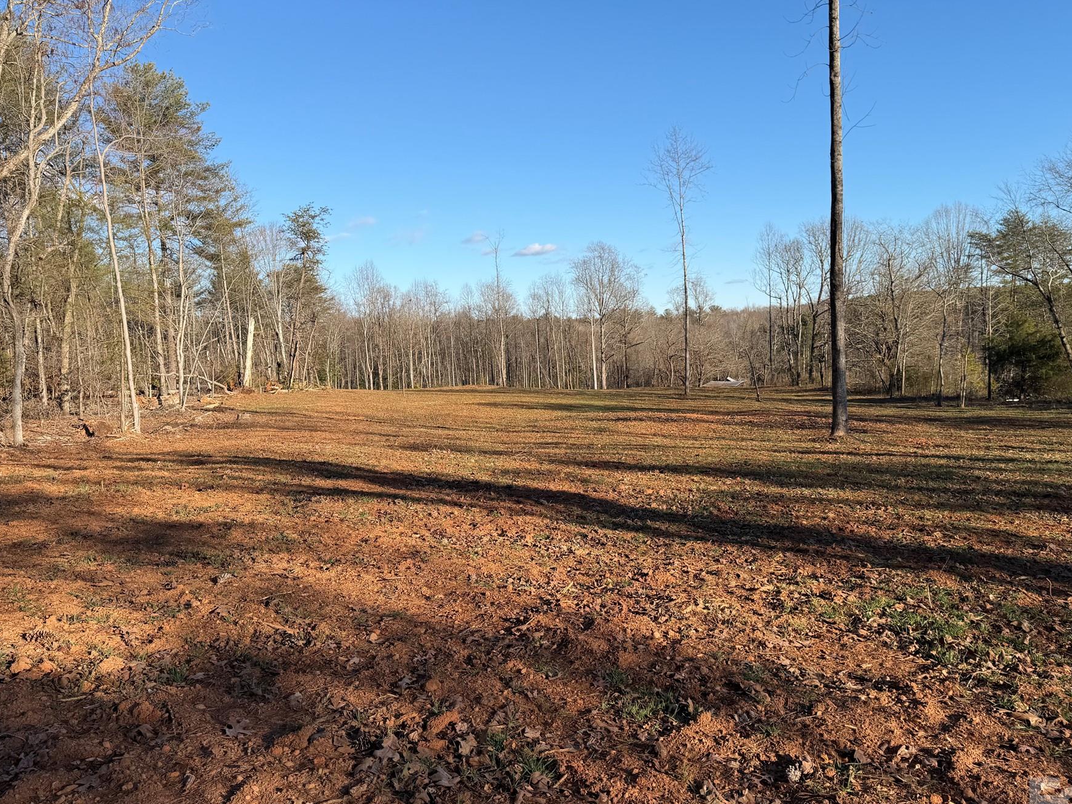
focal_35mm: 28
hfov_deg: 63.2
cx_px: 599
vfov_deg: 49.7
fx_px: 867
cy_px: 429
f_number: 1.78
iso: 80
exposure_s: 1/2801
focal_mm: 6.76
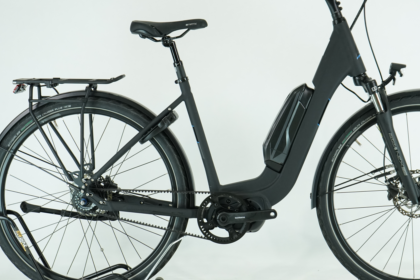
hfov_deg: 25.3
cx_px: 254
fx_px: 933
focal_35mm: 80
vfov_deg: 17.1
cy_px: 131
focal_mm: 61
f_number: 5.6
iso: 1600
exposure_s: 1/200
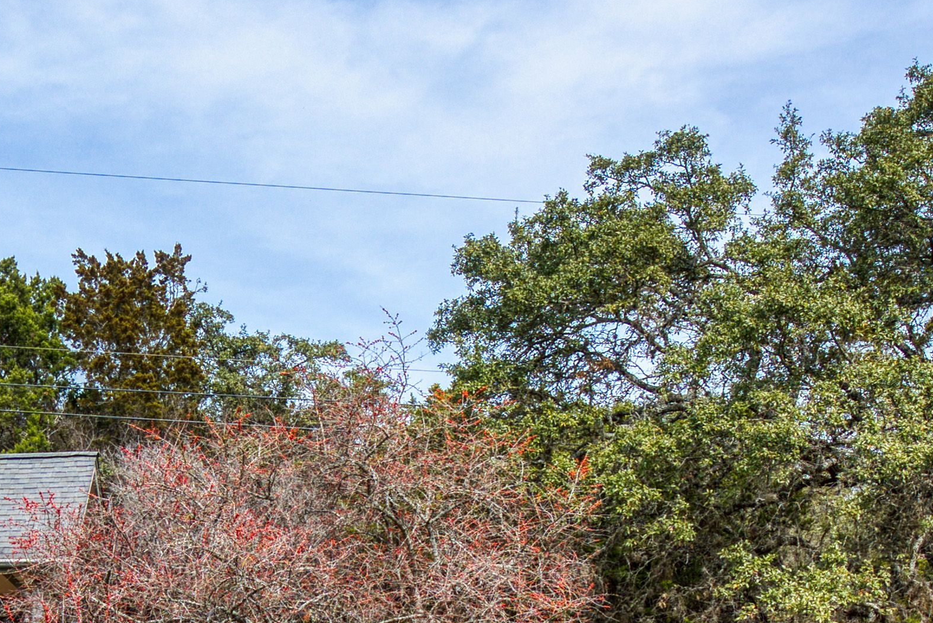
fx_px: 1582
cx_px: 136
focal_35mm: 61
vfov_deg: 20.8
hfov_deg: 31.7
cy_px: 747
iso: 100
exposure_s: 1/20
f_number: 11
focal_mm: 16
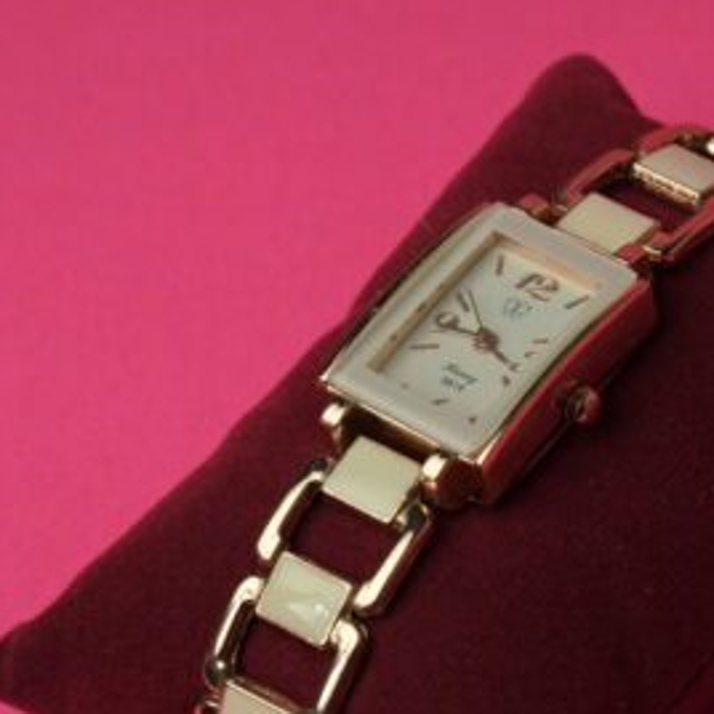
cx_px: 685
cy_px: 397
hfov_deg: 4.4
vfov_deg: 4.4
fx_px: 9311
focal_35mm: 399
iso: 2500
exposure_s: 1/500
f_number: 11
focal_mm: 140
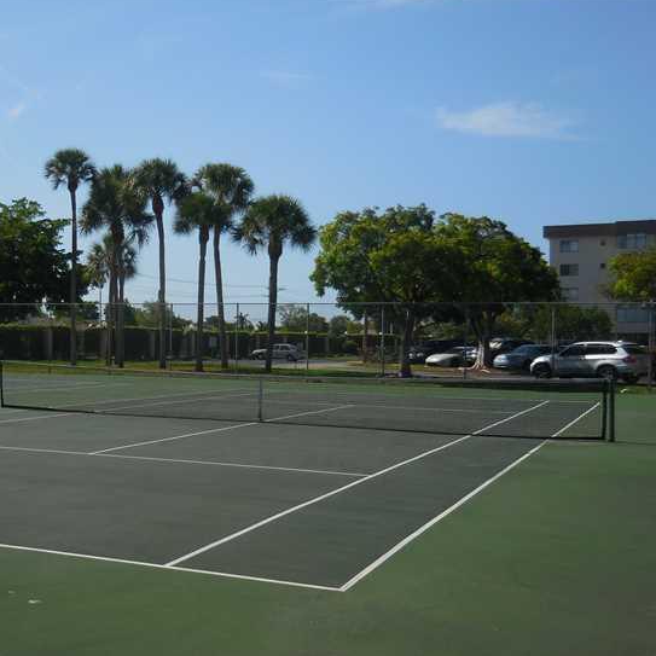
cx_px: 192
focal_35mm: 43
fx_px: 922
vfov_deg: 39.1
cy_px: 355
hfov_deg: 38.5
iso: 125
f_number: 3.7
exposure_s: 1/2000
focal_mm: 5.9
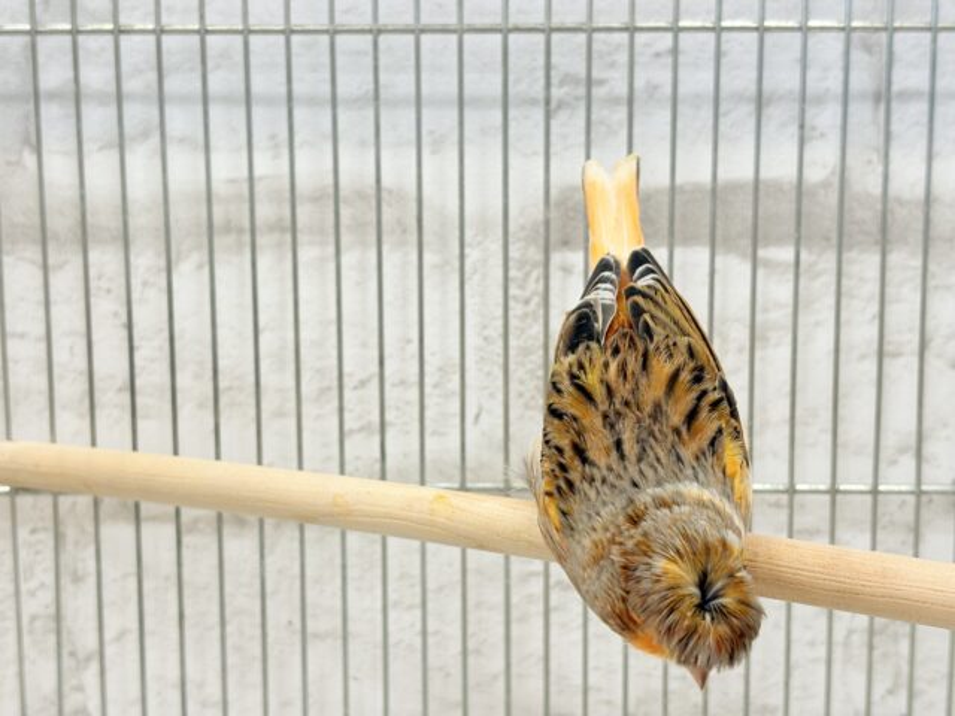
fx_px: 1435
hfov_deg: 36.8
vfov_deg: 28.0
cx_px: 478
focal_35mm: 52
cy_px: 358
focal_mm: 5.96
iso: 50
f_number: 1.6
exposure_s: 1/50
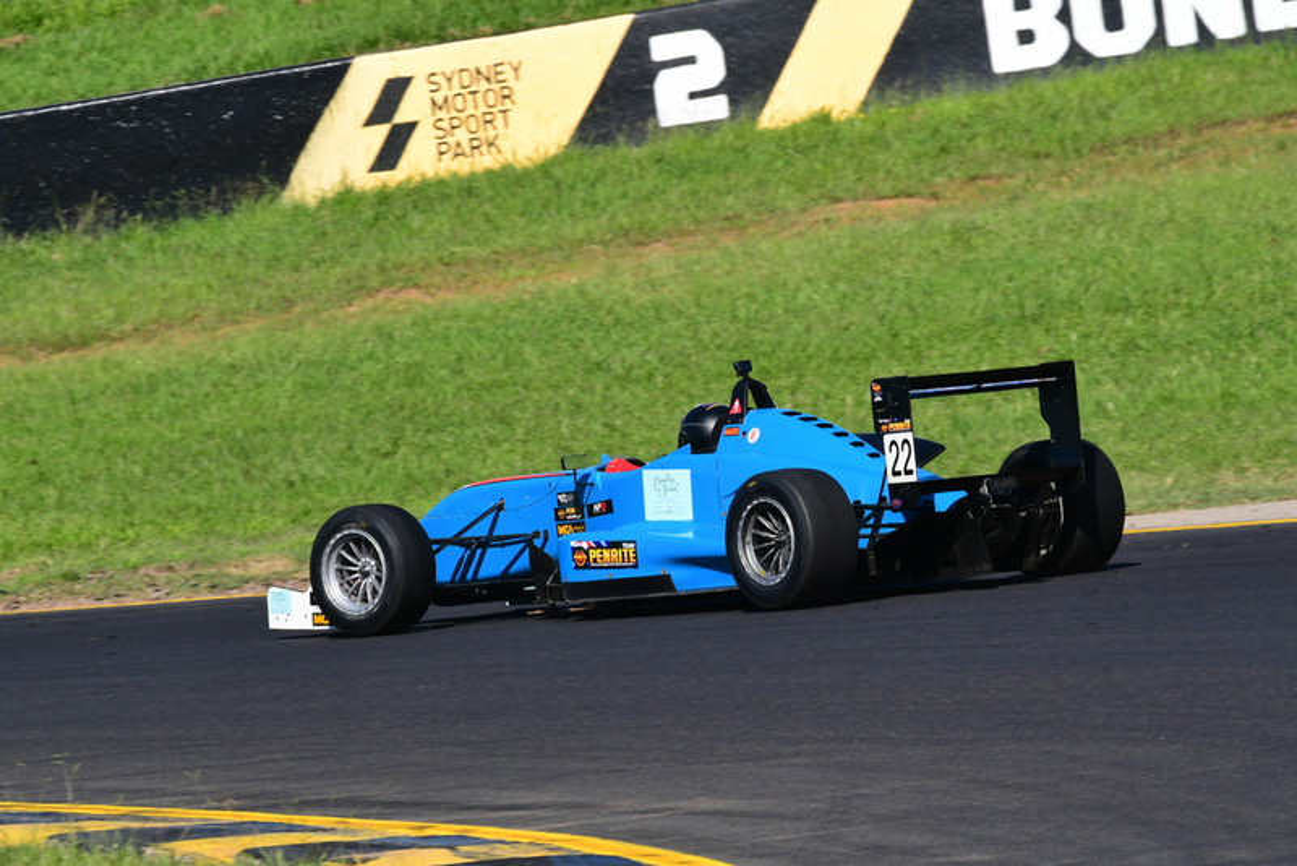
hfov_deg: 3.6
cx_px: 648
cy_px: 433
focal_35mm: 570
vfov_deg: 2.4
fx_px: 20542
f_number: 13
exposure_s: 1/640
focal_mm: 380
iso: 500
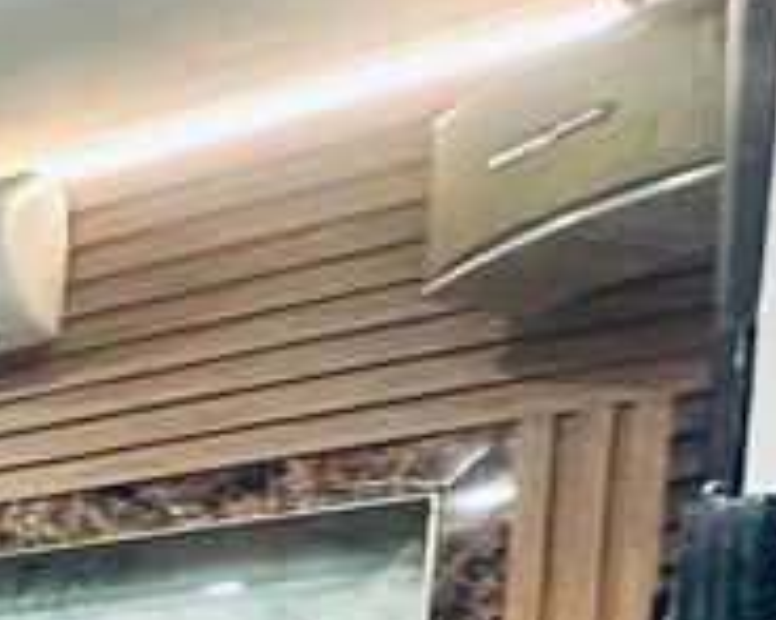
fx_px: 1745
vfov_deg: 17.2
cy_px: 1054
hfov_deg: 15.4
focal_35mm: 76
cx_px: -1029
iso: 400
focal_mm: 2.22
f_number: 2.2
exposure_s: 1/50
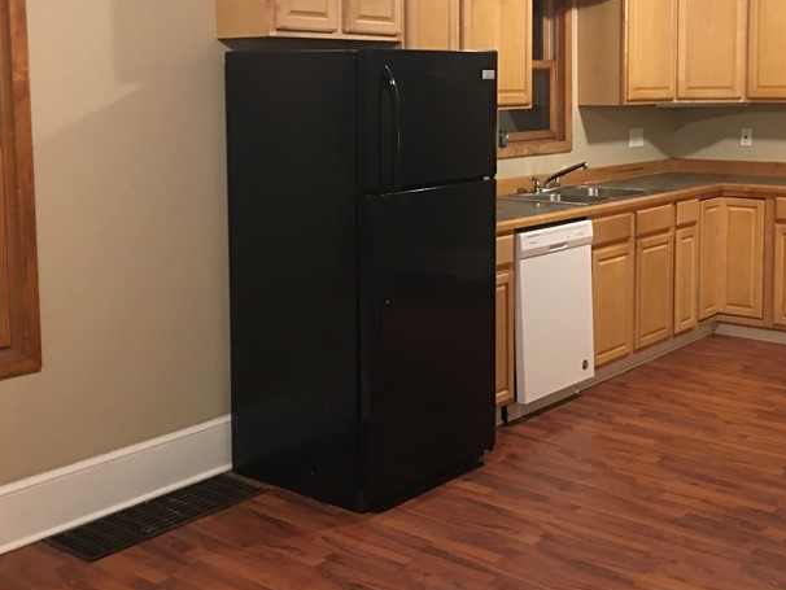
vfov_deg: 29.5
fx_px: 1113
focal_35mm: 49
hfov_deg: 38.8
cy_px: 205
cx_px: 446
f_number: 2.2
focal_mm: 4.15
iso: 80
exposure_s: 1/4
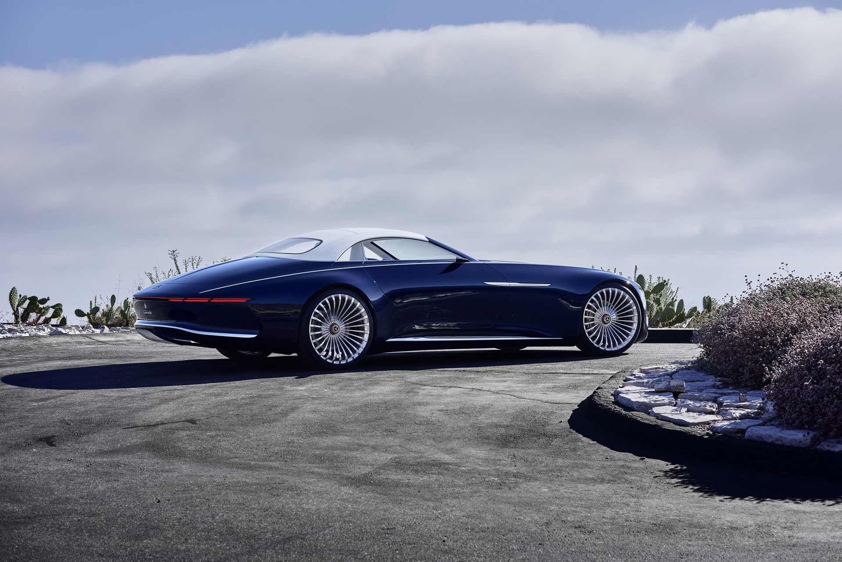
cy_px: 281
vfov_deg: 53.2
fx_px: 561
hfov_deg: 73.7
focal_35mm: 24
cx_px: 421
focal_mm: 24
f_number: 10
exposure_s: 1/160
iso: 100
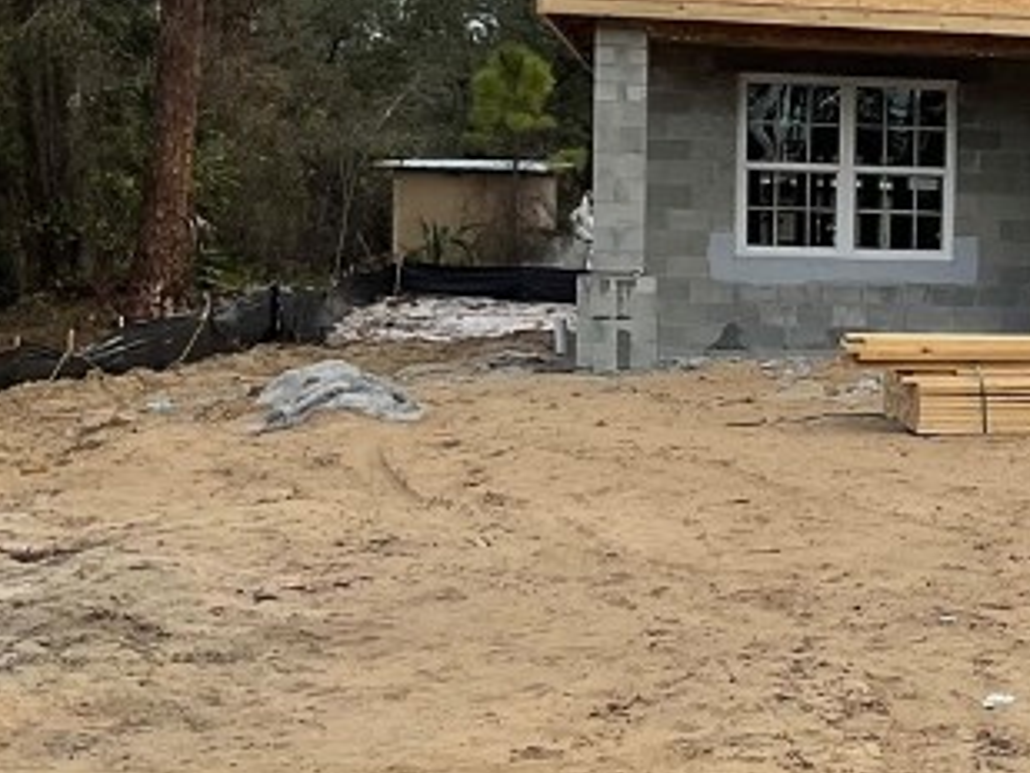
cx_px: 1473
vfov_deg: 15.4
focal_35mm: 96
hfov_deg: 18.5
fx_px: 2858
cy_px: 307
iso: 16
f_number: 1.8
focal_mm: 3
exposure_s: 1/1490
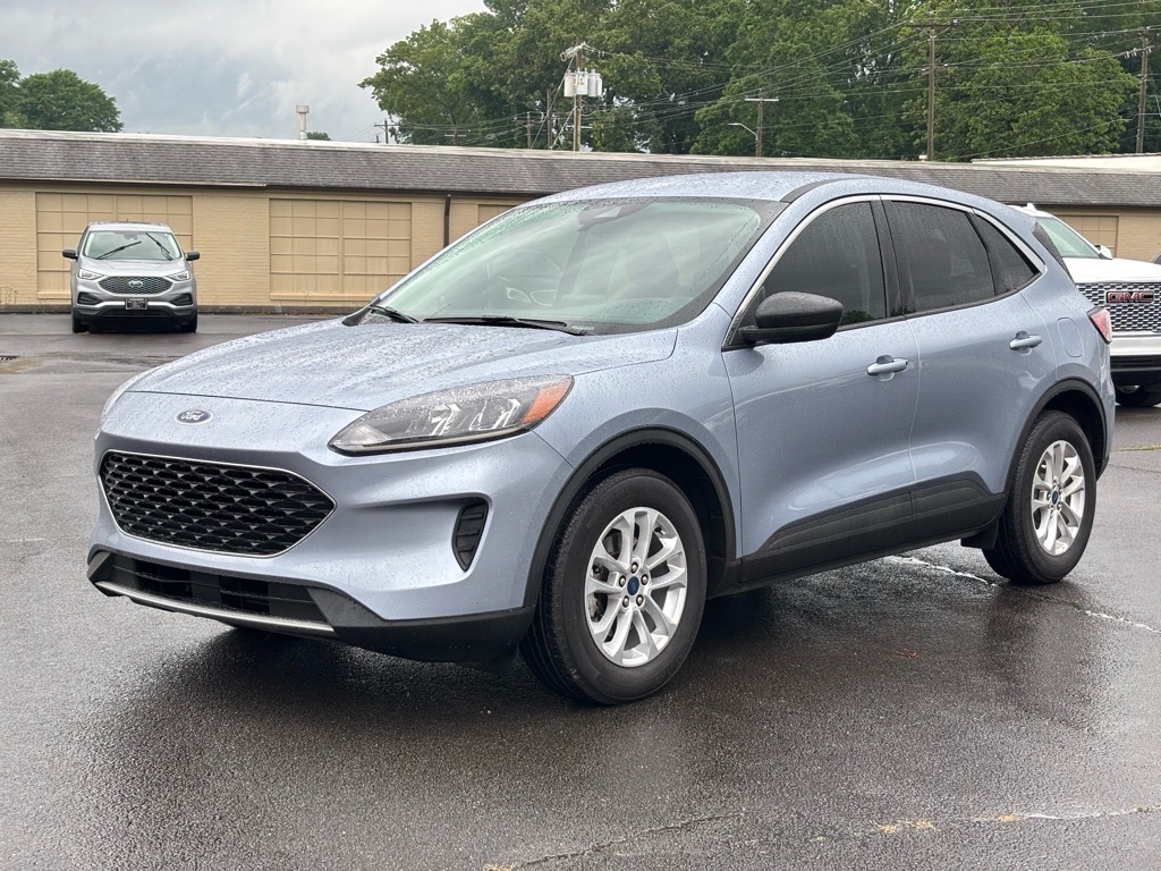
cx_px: 580
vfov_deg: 28.0
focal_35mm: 52
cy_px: 436
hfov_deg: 36.8
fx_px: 1744
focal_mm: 5.96
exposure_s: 1/166
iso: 40
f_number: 1.6
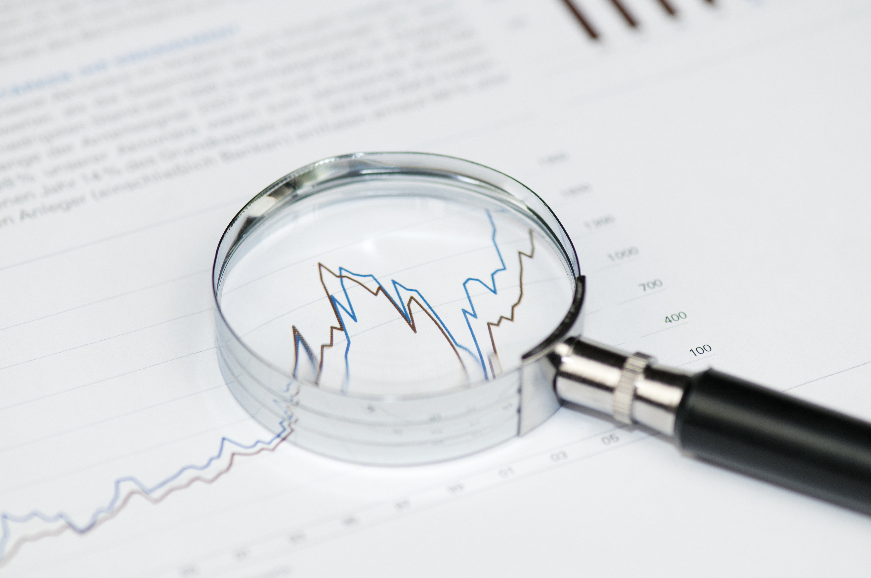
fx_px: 3806
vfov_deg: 8.7
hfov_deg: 13.1
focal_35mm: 158
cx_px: 436
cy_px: 289
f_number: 4.5
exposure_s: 1/100
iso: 100
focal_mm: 105
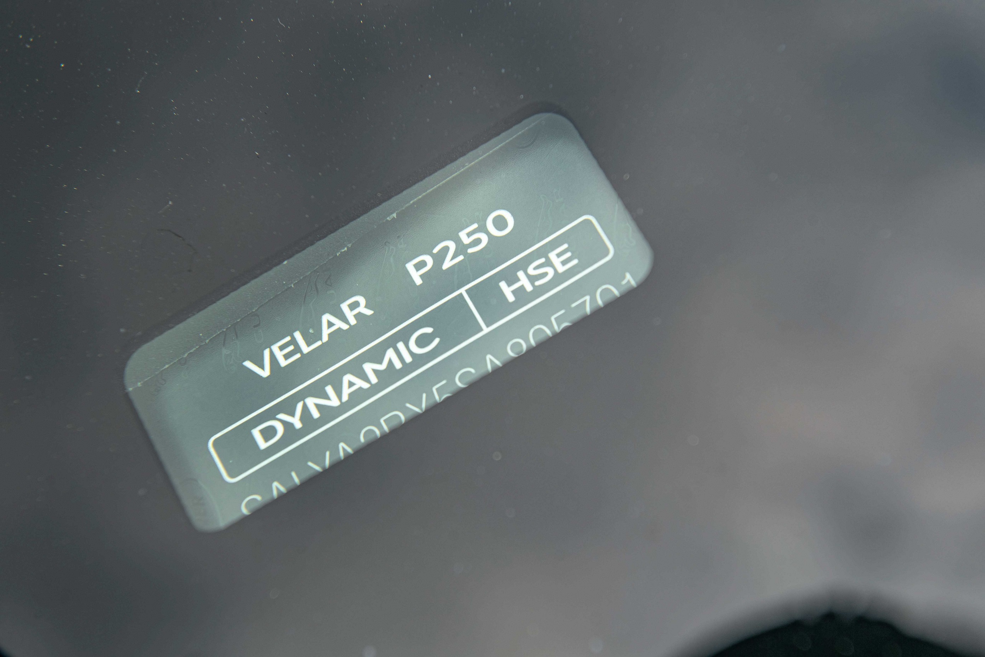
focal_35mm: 70
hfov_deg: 28.8
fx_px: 1915
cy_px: 328
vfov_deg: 19.5
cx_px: 492
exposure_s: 1/200
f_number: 5.6
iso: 200
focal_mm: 70
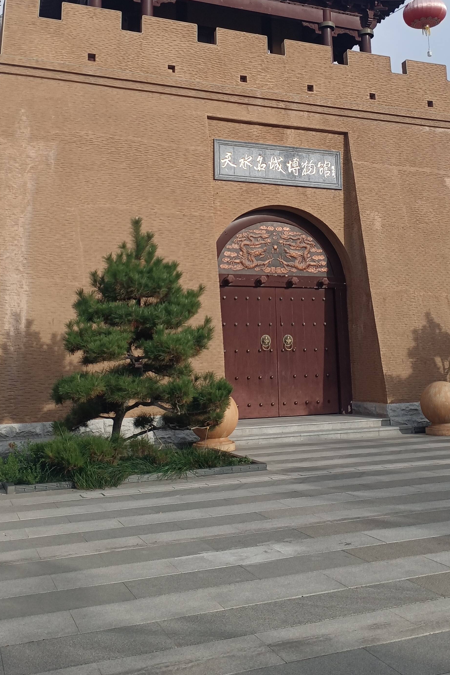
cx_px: 265
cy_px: 196
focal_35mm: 39
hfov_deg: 34.1
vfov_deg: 48.2
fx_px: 731
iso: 101
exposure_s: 1/604
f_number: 1.8
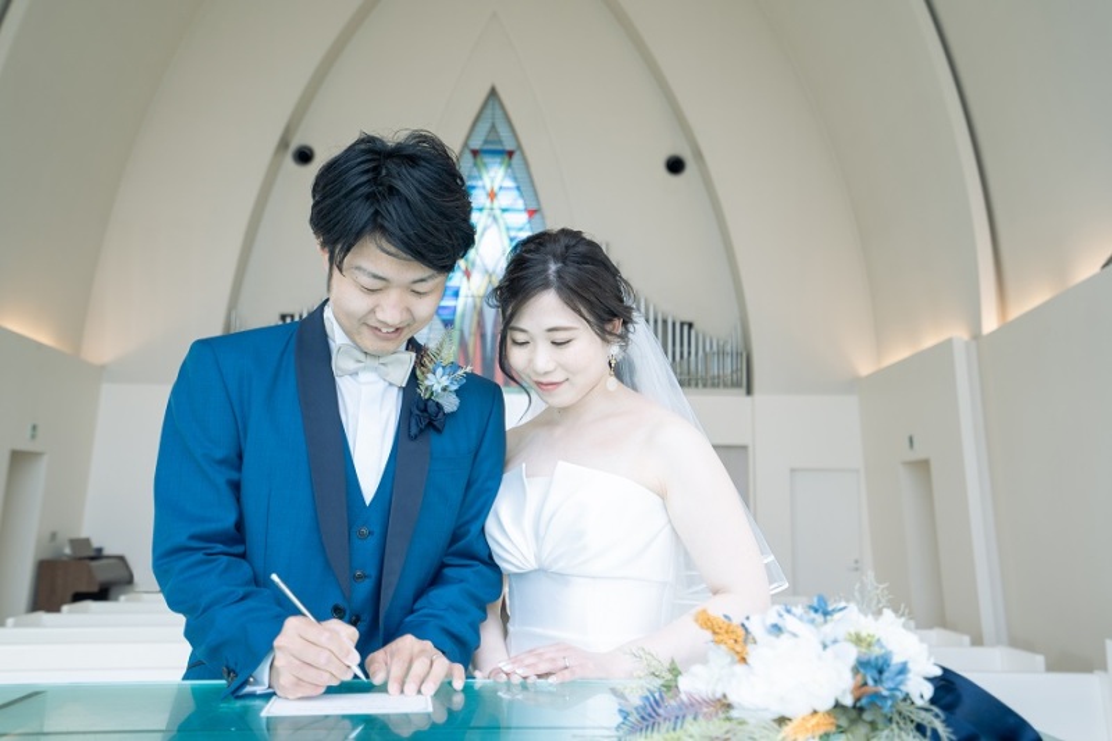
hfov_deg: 54.4
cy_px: 370
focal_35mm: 35
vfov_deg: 37.8
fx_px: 1081
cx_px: 556
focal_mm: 35
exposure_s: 1/200
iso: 200
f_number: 4
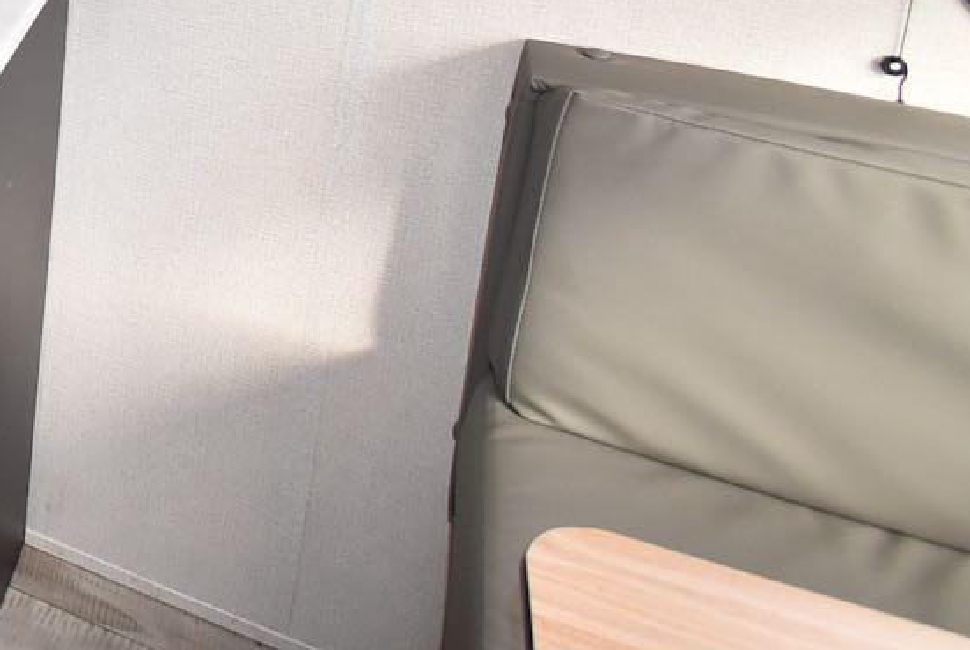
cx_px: -560
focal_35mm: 49
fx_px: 1322
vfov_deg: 22.9
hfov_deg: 26.2
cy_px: -303
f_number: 5.6
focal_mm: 10
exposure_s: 1/125
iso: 800
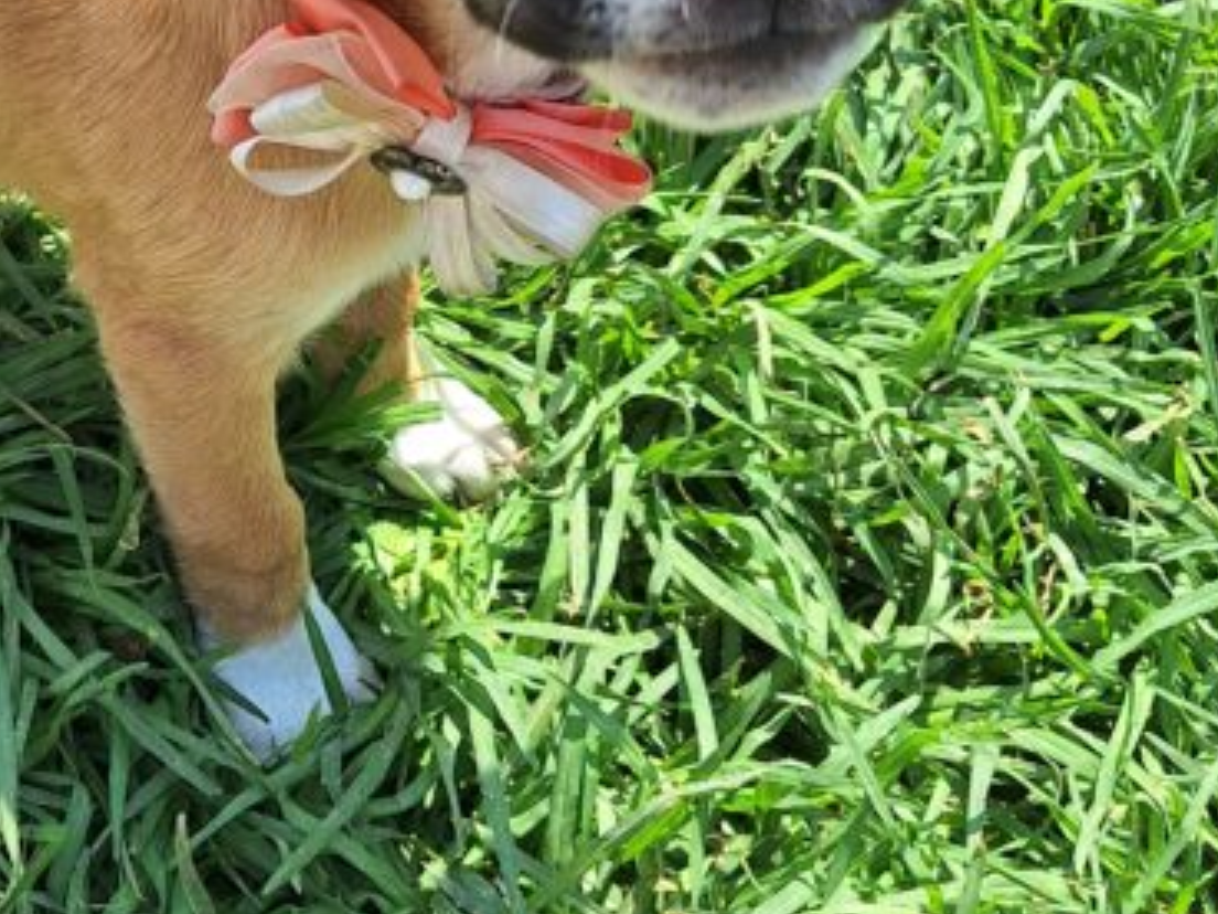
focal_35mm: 50
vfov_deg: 28.2
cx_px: 50
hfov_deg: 35.2
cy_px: 116
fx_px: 1759
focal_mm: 5.54
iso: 40
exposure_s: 1/1168
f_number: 1.8
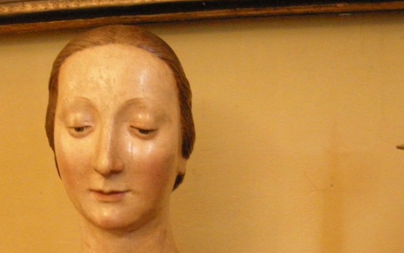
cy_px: 260
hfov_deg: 28.4
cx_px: 133
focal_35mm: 72
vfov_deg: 17.6
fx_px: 793
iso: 800
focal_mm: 7.5
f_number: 2.7
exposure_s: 1/6.6
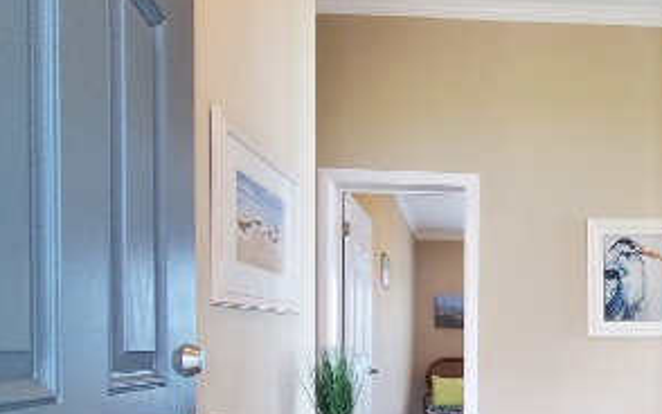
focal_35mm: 30
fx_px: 541
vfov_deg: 39.0
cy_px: 369
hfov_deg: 57.9
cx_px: 534
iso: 500
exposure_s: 1/60
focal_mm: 1.8
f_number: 2.2
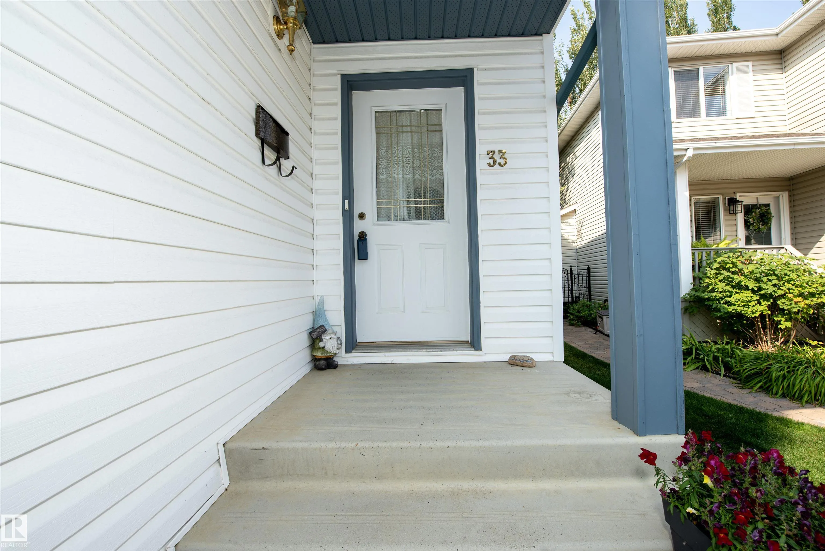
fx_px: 321
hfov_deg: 104.2
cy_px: 276
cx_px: 412
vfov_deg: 81.2
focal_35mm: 14
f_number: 7.1
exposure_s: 1/200
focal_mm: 14
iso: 100
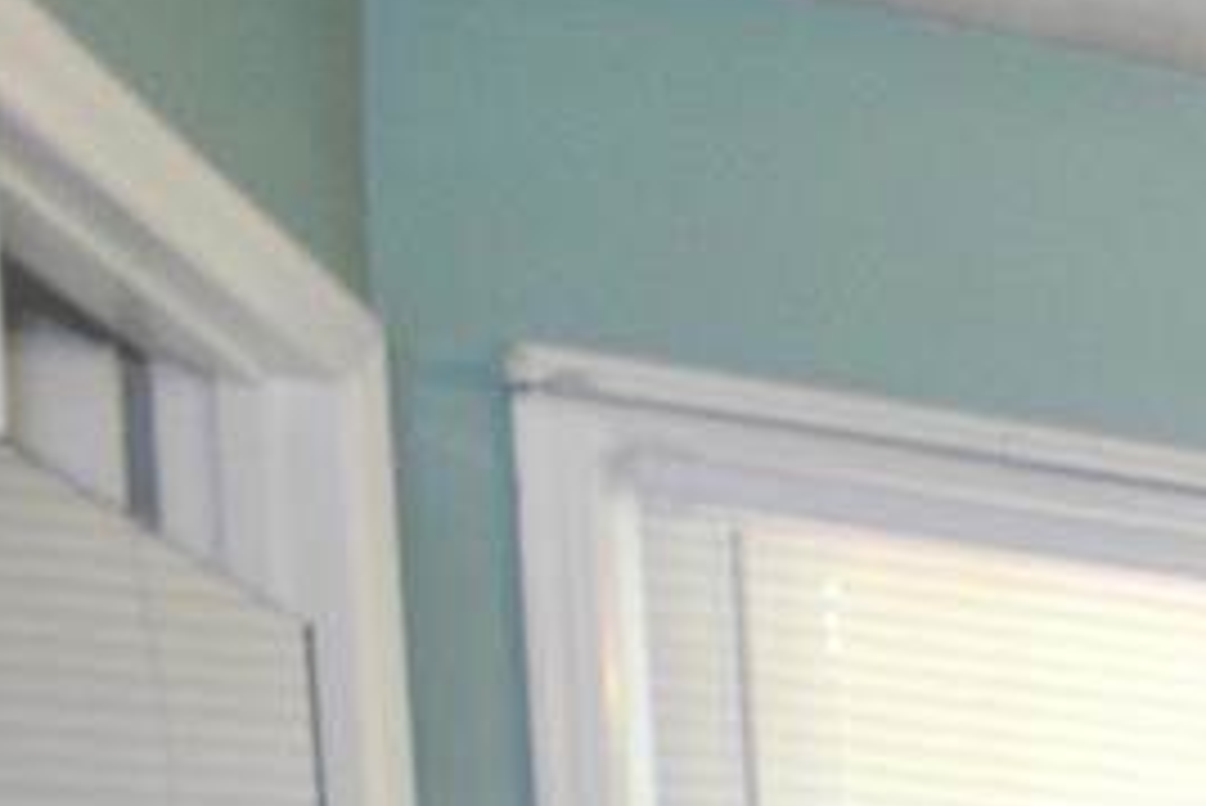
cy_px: 1720
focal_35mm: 84
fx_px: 2815
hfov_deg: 13.4
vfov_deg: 13.4
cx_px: 3182
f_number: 4
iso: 400
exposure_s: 1/15
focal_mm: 10
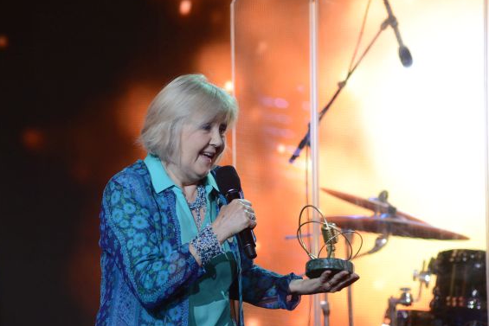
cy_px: 192
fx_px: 3369
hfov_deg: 8.3
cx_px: 215
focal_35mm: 248
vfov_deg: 5.5
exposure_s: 1/160
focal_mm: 200
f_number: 6.3
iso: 2500
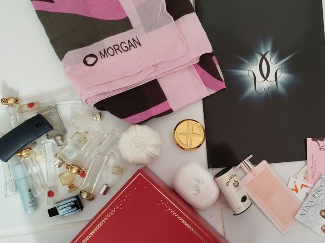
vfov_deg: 42.9
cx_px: 211
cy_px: 129
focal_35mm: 33
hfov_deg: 54.5
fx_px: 310
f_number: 1.7
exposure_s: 1/33
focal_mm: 5.31
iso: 640
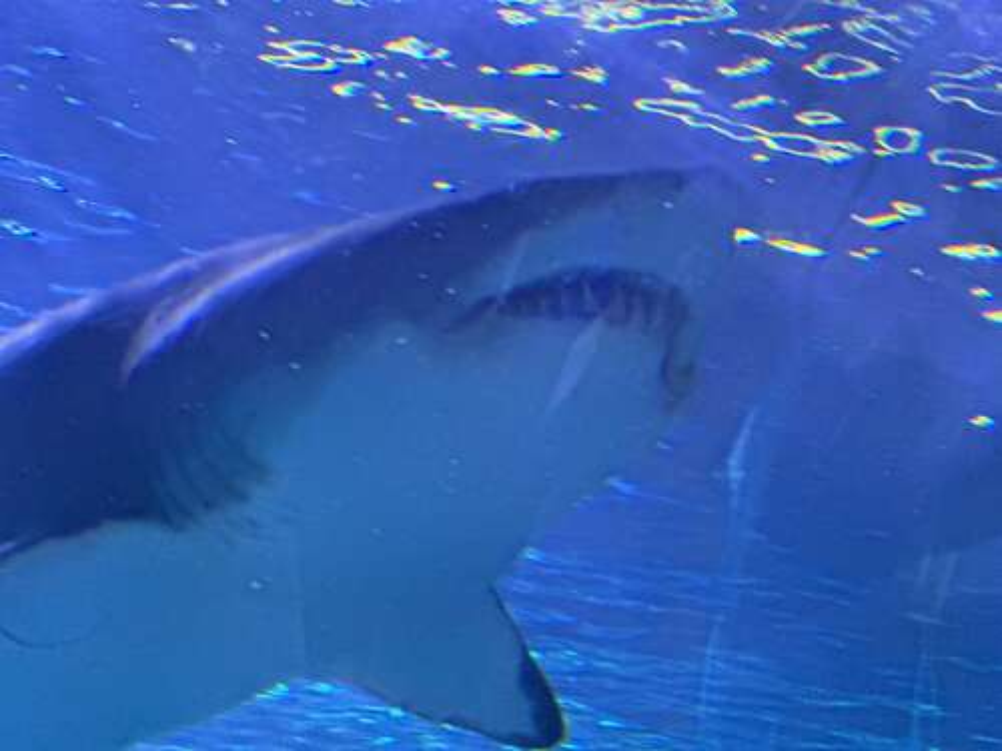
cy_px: 376
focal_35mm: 77
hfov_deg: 25.3
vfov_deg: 19.1
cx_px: 501
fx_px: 2229
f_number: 2.8
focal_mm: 9
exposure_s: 1/57
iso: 640
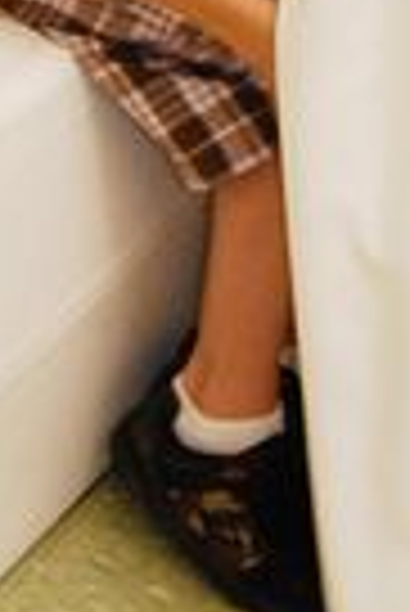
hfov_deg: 10.1
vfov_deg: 14.4
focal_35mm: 136
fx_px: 2325
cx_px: 153
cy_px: -176
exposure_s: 1/30
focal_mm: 31
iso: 1600
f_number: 10
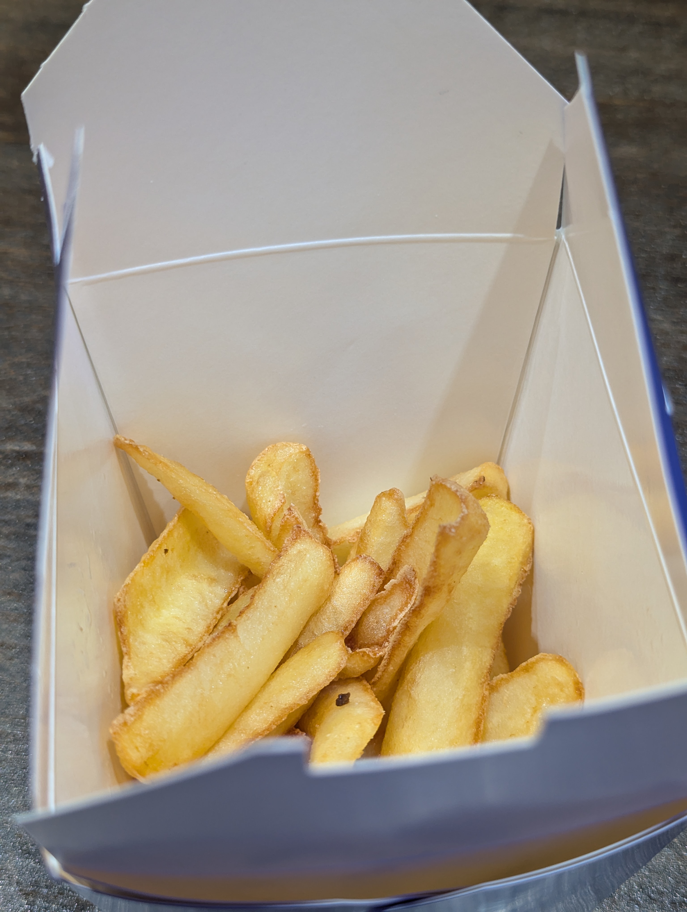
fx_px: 1267
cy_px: 456
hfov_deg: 30.3
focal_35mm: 48
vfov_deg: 39.6
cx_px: 344
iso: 92
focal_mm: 6.81
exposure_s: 1/99.9
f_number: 1.85
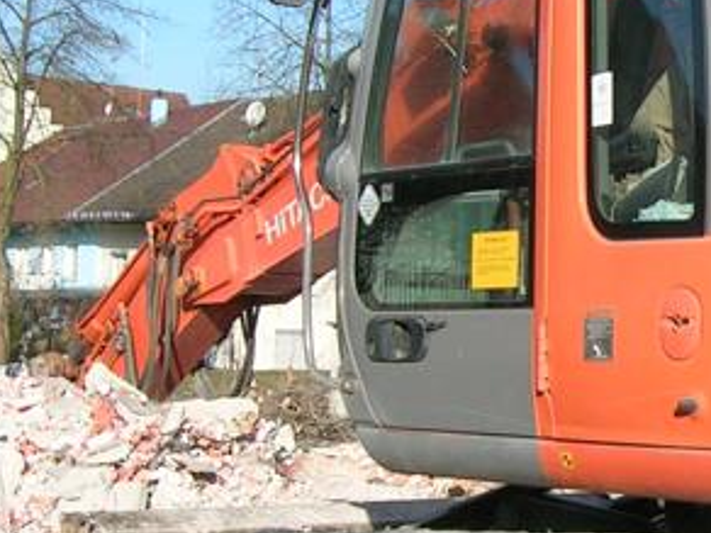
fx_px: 1972
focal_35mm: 96
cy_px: 309
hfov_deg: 19.5
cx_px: 801
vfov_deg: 15.4
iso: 50
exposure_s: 1/284
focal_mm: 5.4
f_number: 4.8
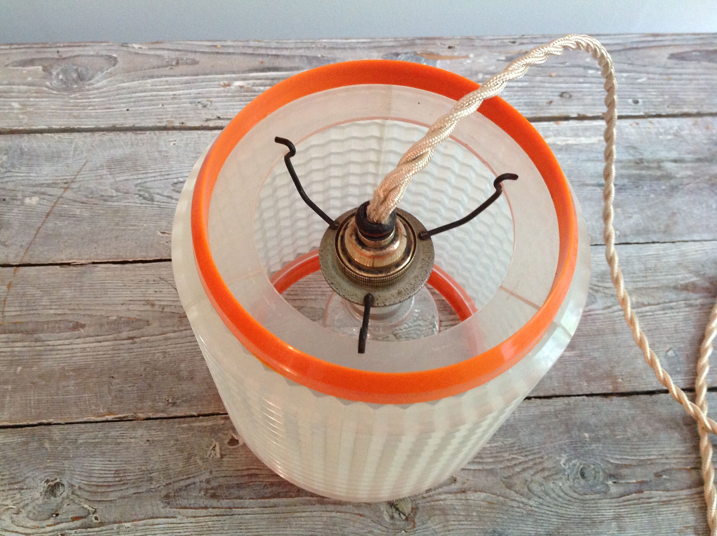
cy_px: 268
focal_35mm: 35
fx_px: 724
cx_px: 358
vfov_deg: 40.6
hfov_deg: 52.7
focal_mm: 4.28
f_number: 2.4
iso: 250
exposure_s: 1/15
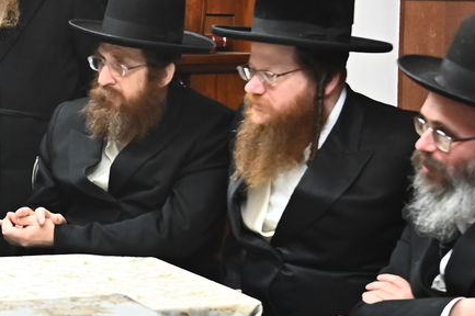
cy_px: 126
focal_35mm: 123
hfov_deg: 15.8
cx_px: -147
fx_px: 1622
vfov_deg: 11.1
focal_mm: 38
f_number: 4.5
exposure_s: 1/200
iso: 3200
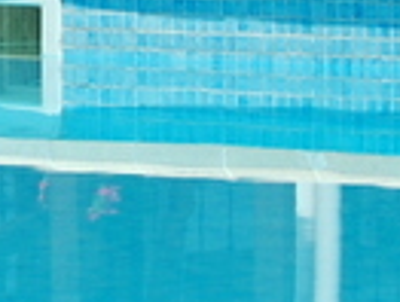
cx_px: -443
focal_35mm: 543
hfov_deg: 3.6
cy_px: -178
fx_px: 6295
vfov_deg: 2.7
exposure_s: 1/400
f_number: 10
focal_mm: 55
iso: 200
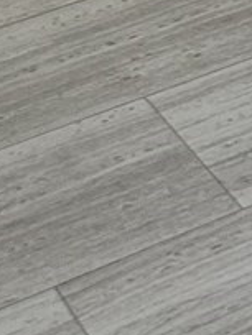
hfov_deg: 6.9
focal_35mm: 196
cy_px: -573
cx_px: 702
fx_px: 1902
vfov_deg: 8.8
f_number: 1.5
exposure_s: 1/61
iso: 125
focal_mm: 5.7
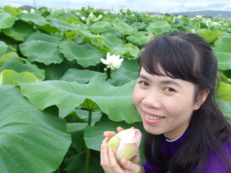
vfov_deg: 38.4
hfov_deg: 50.2
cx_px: 118
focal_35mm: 37
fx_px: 247
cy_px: 110
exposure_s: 1/500
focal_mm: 6
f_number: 2.8
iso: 100
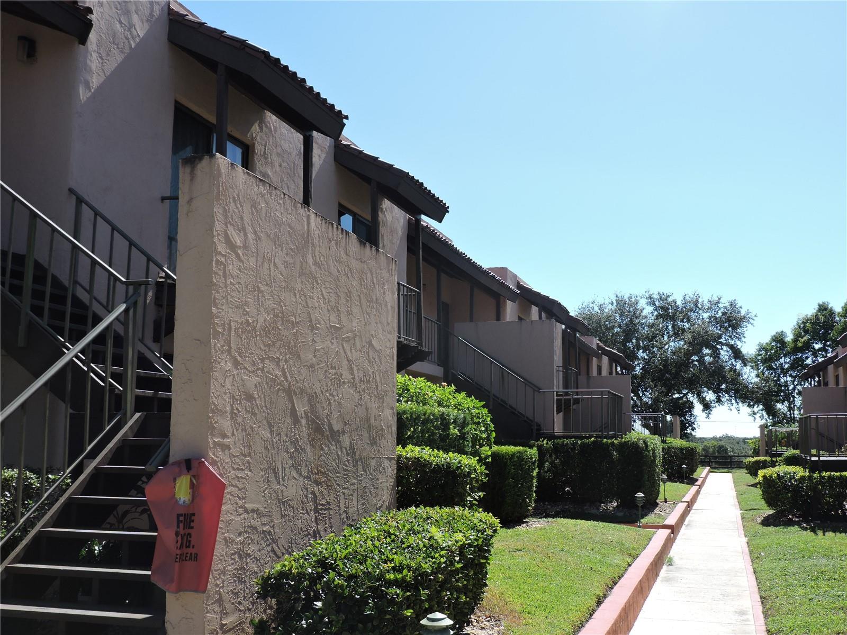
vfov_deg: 36.0
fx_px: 979
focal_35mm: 40
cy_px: 318
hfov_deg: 46.8
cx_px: 424
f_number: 3.3
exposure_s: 1/800
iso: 100
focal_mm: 7.1
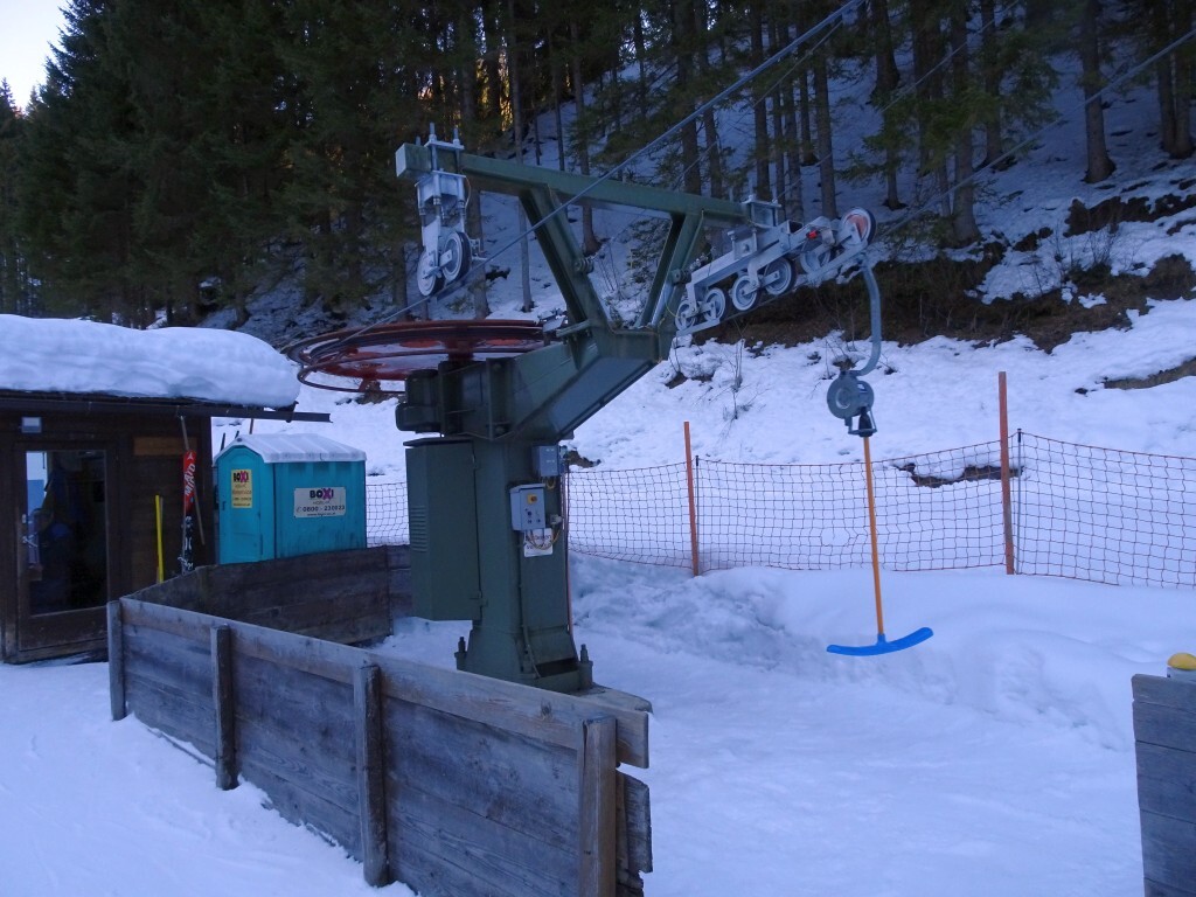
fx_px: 829
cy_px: 448
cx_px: 598
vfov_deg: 56.8
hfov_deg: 71.6
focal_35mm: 24
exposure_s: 1/250
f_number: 3.5
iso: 200
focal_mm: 4.1
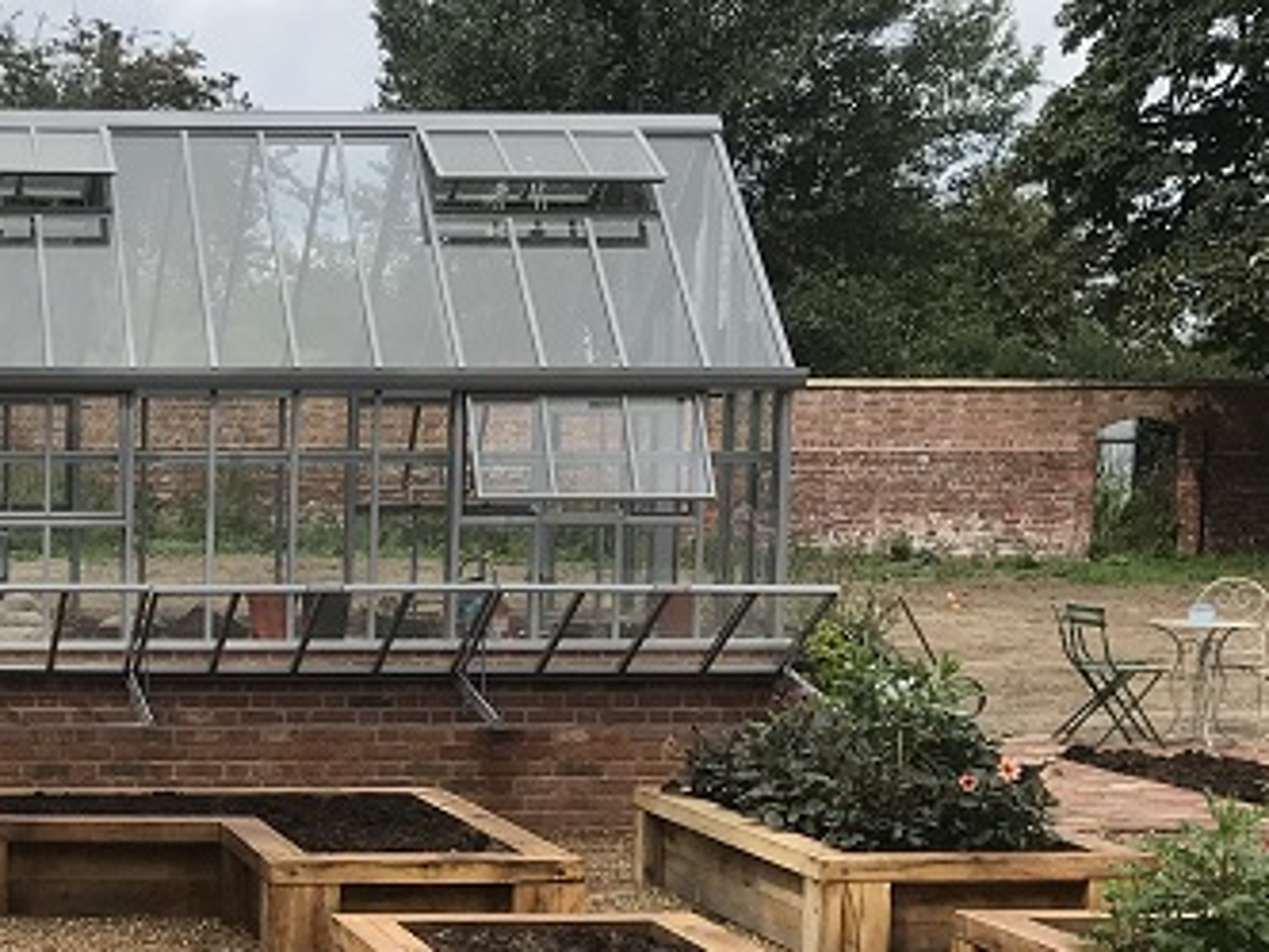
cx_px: -42
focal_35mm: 76
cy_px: 801
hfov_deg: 24.3
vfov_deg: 19.1
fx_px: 2786
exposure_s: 1/1408
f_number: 1.8
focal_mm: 3.99
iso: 20
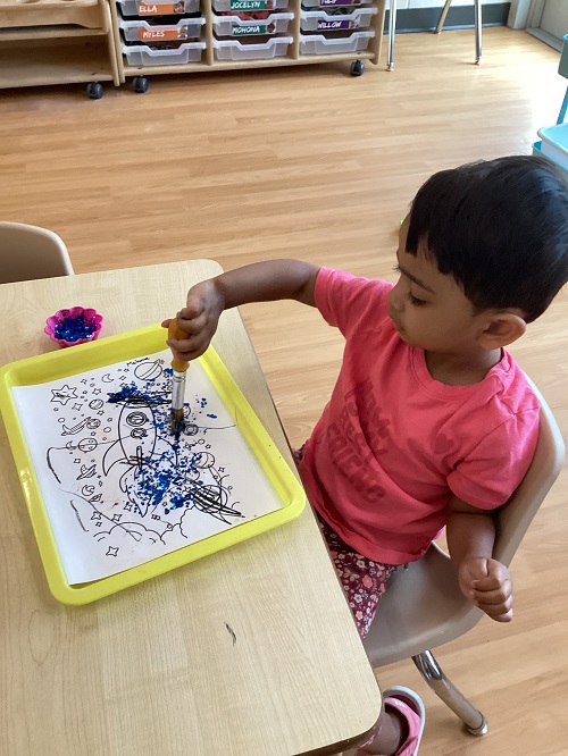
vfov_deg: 58.3
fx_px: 678
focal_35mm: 31
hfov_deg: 45.5
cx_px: 284
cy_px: 378
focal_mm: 3.3
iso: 320
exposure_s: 1/40
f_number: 2.4
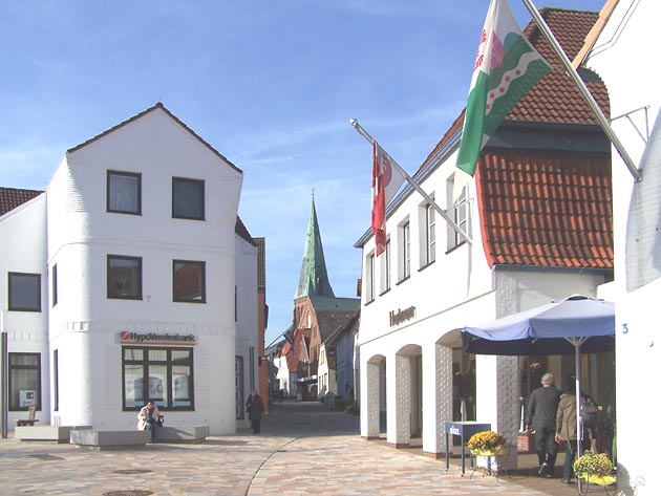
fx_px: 726
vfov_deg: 37.7
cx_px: 330
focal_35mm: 38
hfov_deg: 49.0
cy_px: 248
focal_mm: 6.3
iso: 64
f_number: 4
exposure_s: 1/800
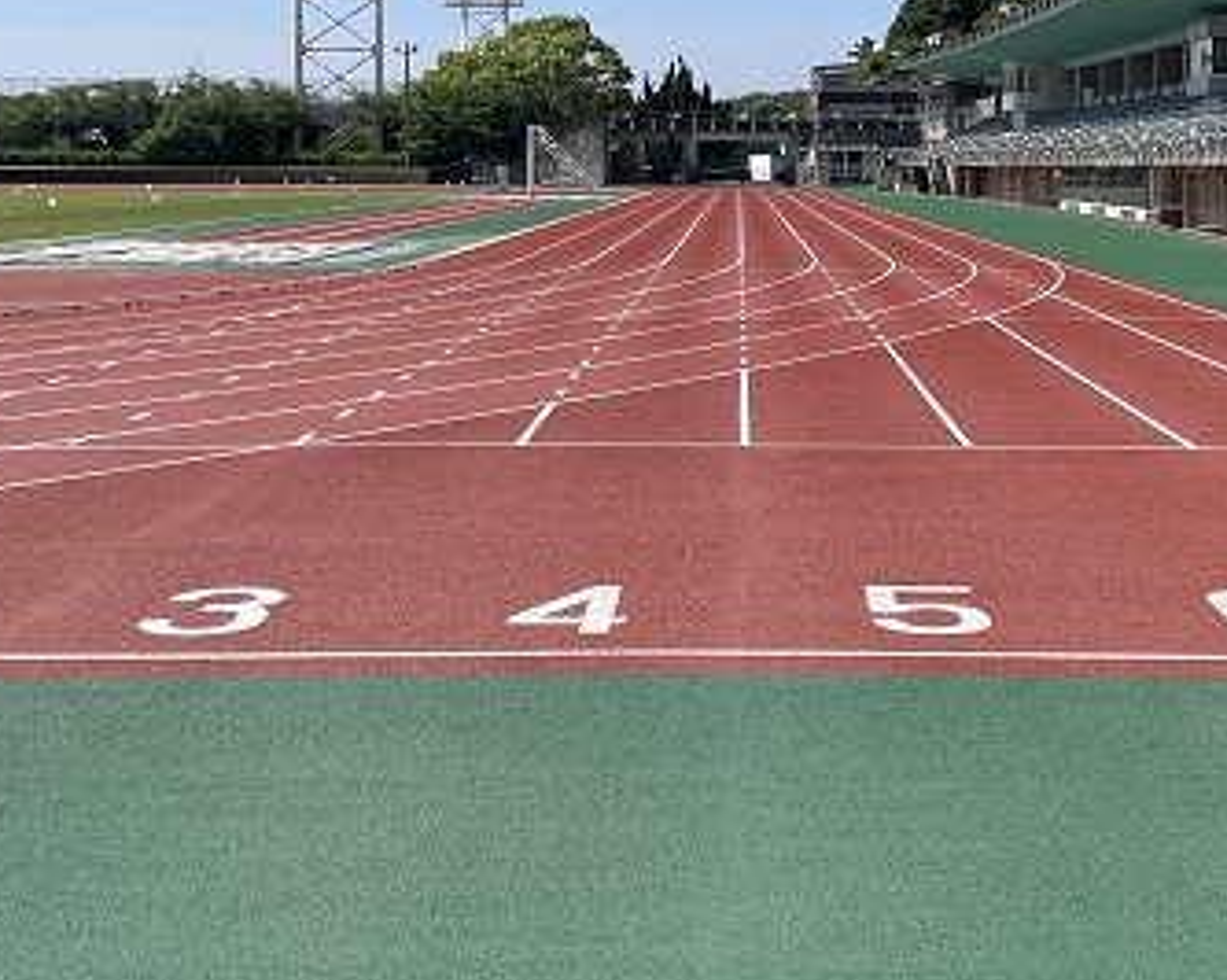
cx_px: 770
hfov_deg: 30.8
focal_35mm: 61
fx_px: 2214
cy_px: 228
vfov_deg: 24.6
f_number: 1.6
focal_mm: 4.2
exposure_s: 1/3731
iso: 32
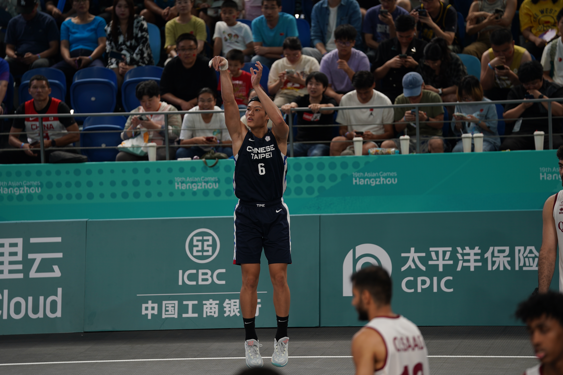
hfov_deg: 10.3
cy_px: 188
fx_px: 3128
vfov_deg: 6.9
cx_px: 282
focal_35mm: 200
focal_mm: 200
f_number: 2.8
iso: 125
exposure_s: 1/250
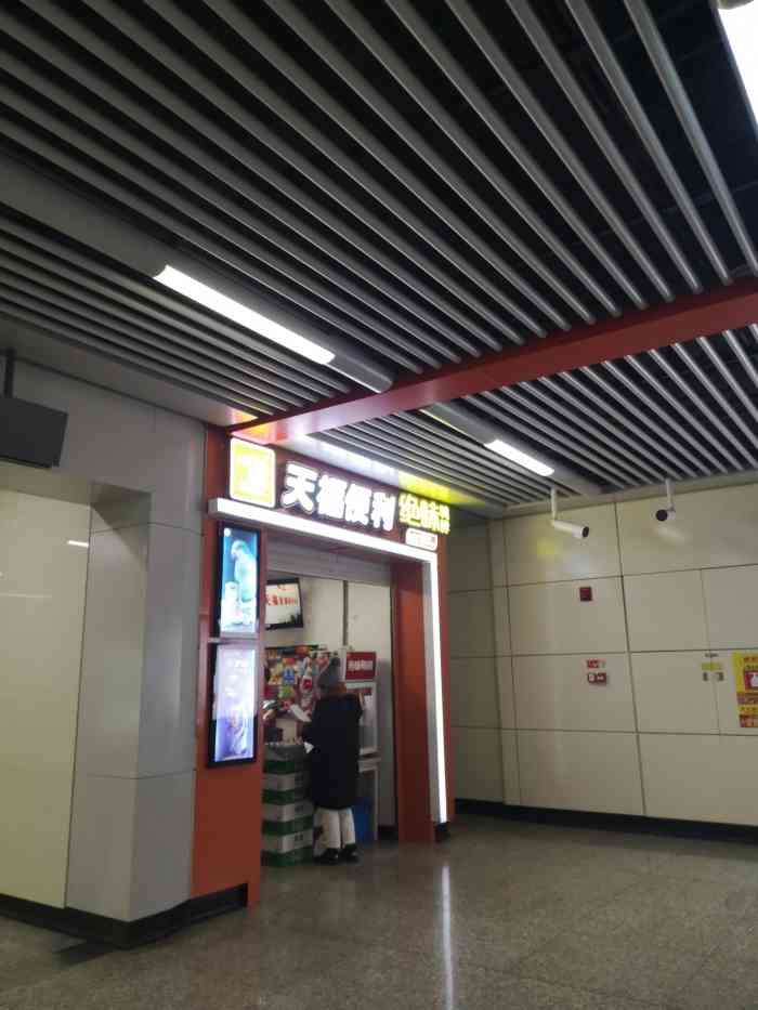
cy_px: 505
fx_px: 788
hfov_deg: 51.4
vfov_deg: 65.3
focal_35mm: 27
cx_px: 379
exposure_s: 1/100
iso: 200
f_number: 1.8
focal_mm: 3.95
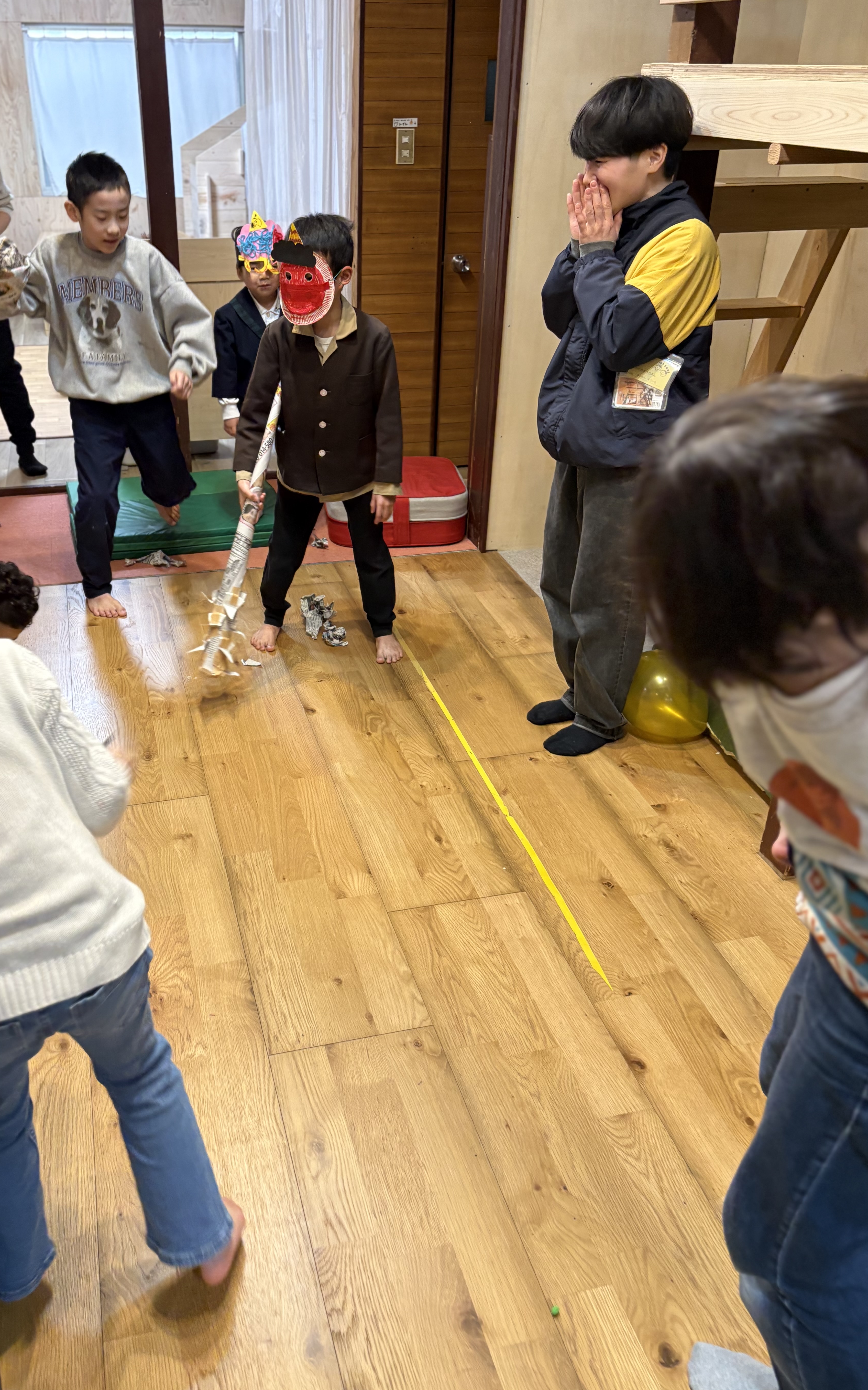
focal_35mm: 29
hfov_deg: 43.0
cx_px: 362
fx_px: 1098
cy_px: 670
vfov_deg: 64.6
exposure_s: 1/60
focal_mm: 5.96
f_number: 1.6
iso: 200
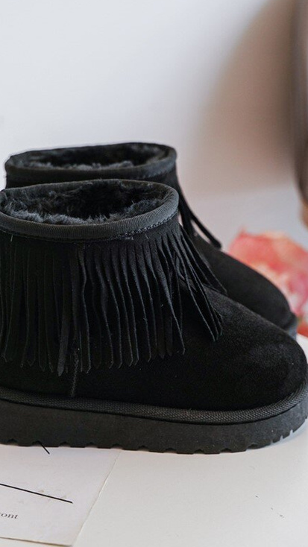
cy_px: 270
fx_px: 668
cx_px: 139
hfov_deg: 26.0
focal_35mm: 46
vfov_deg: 44.6
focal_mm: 43
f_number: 4
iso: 500
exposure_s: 1/100
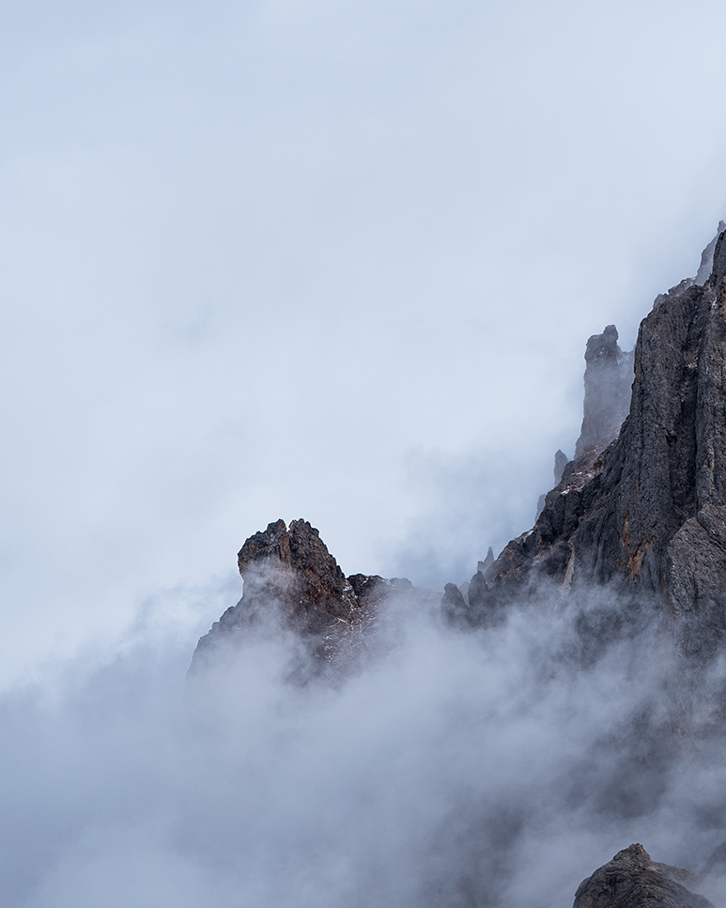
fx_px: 10023
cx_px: 802
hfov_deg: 4.1
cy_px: 557
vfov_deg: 5.2
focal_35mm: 373
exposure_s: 1/800
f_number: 7.1
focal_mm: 200
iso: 100
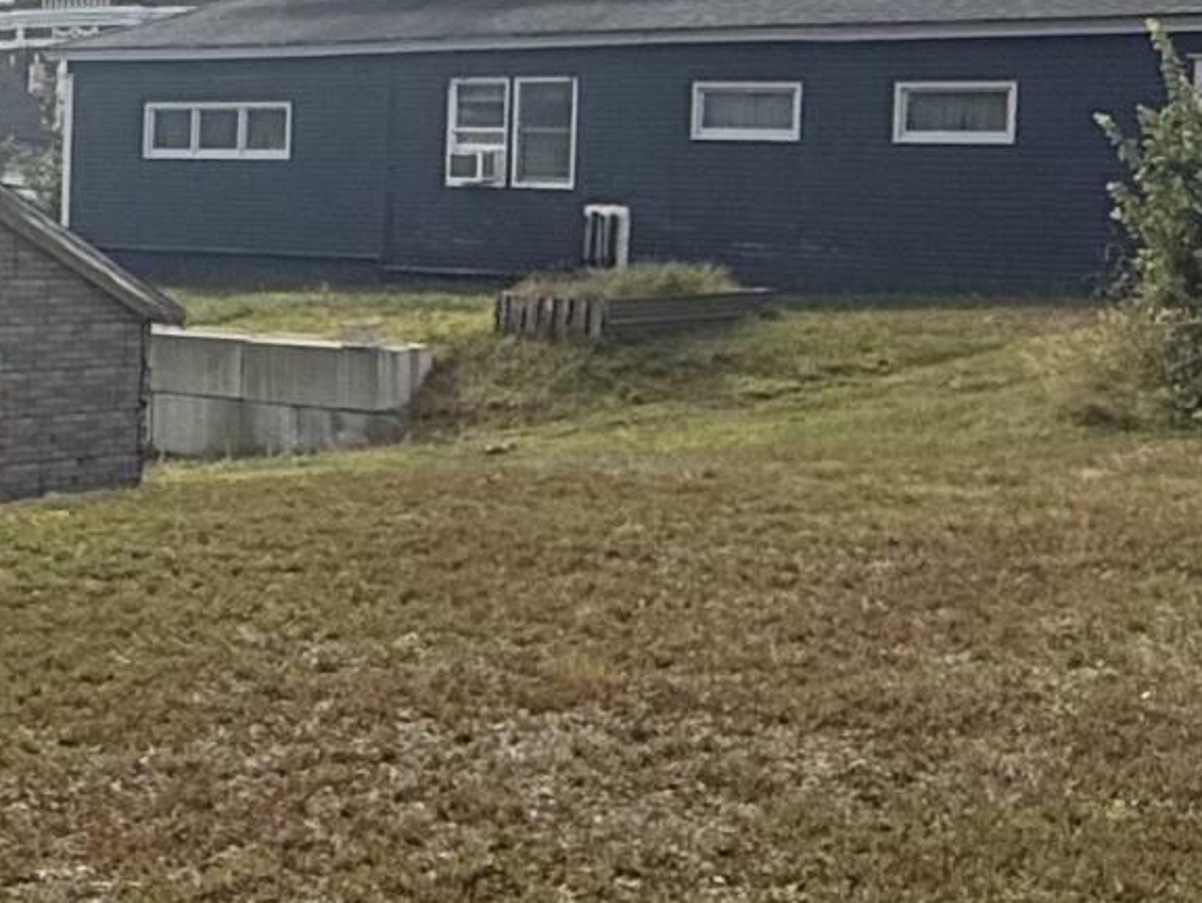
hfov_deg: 25.3
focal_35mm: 73
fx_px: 2536
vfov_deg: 20.1
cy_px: 268
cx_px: -23
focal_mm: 2.22
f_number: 2.2
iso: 50
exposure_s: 1/3460
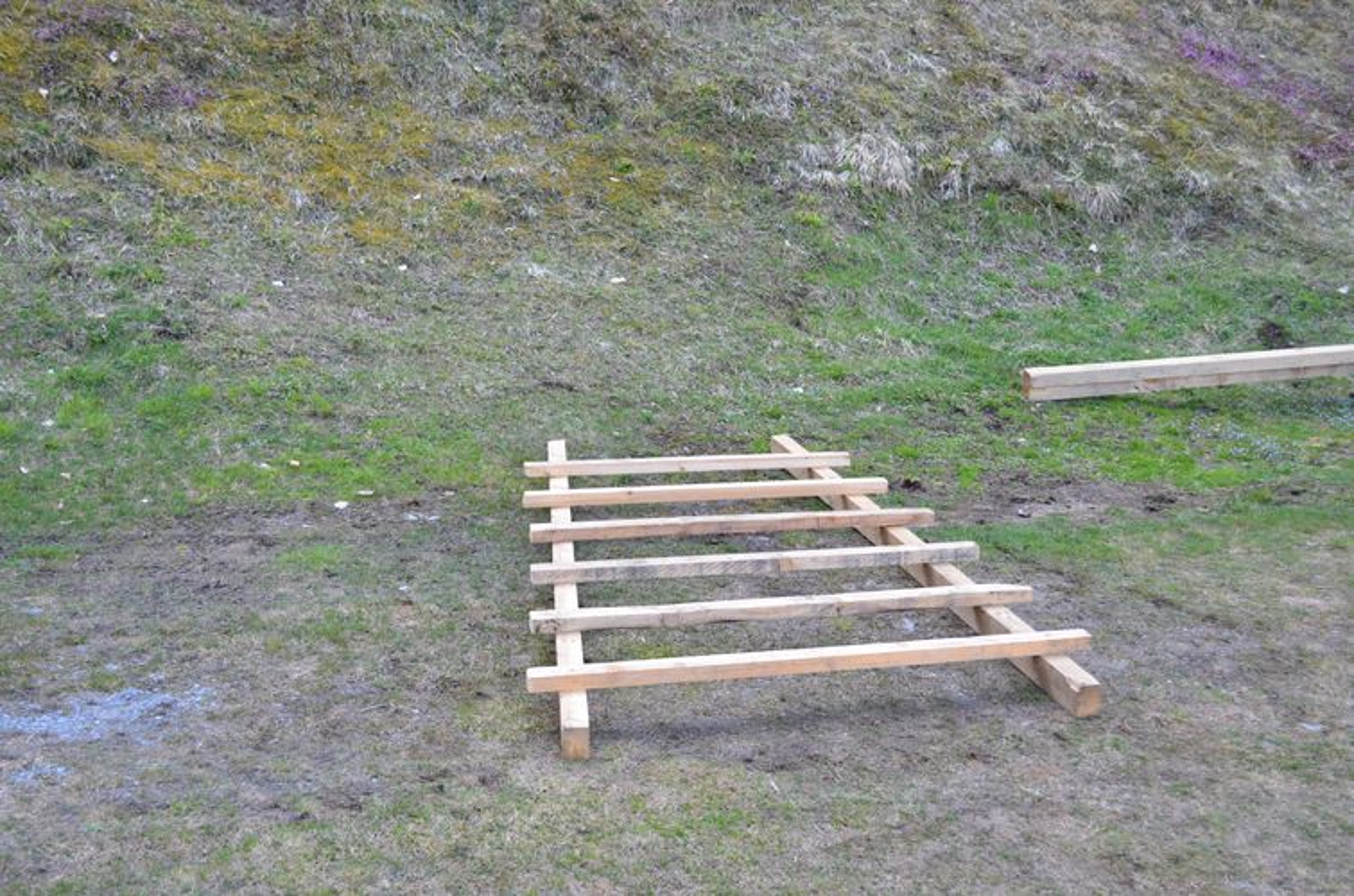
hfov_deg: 43.7
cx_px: 677
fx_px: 1689
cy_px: 448
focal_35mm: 45
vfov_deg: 29.7
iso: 200
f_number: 5.6
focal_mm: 30
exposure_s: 1/125
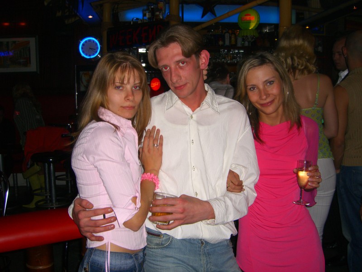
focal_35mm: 38
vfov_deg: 37.7
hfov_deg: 49.0
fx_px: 397
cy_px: 136
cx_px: 181
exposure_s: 1/60
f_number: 2.8
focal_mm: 7.9
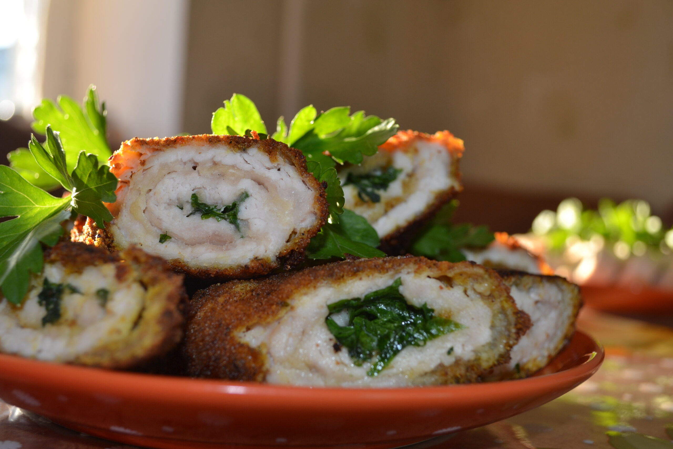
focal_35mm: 42
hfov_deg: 46.4
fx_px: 785
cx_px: 336
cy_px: 224
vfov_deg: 31.9
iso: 140
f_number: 4.5
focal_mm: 28
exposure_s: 1/100
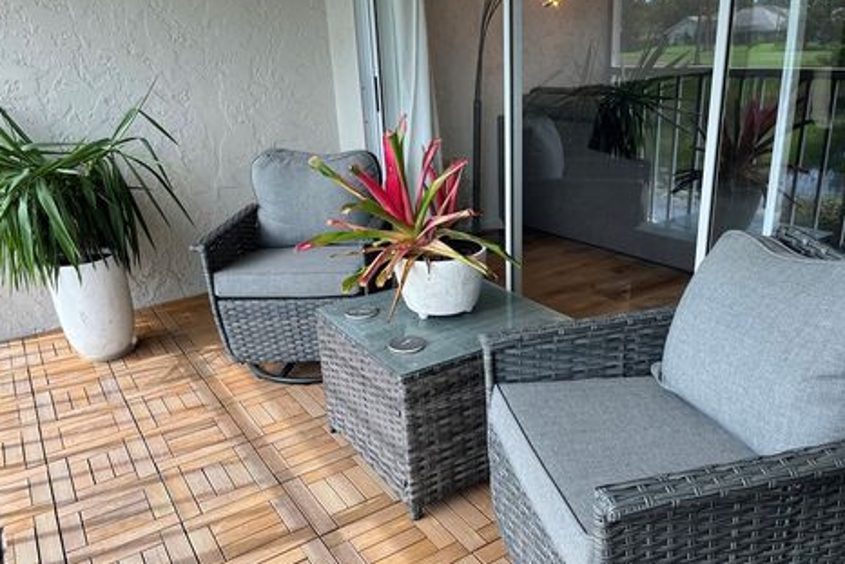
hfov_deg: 63.6
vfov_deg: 45.0
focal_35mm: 29
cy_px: 289
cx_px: 430
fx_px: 681
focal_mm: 5.1
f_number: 1.6
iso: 50
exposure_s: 1/296
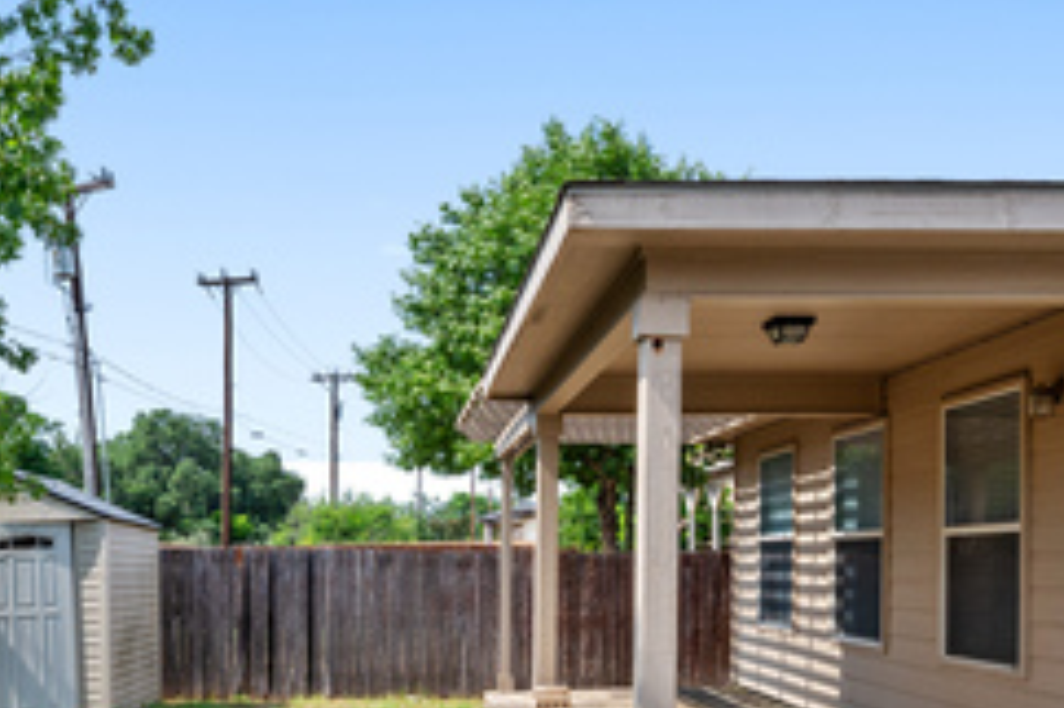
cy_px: 580
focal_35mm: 37
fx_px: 1093
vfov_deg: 34.6
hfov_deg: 51.6
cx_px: 431
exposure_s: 1/640
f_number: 9
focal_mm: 14
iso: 250
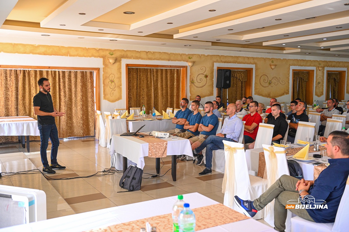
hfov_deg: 53.2
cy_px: 116
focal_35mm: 36
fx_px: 349
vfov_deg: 36.8
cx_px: 174
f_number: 2.8
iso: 1000
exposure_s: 1/250
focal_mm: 36
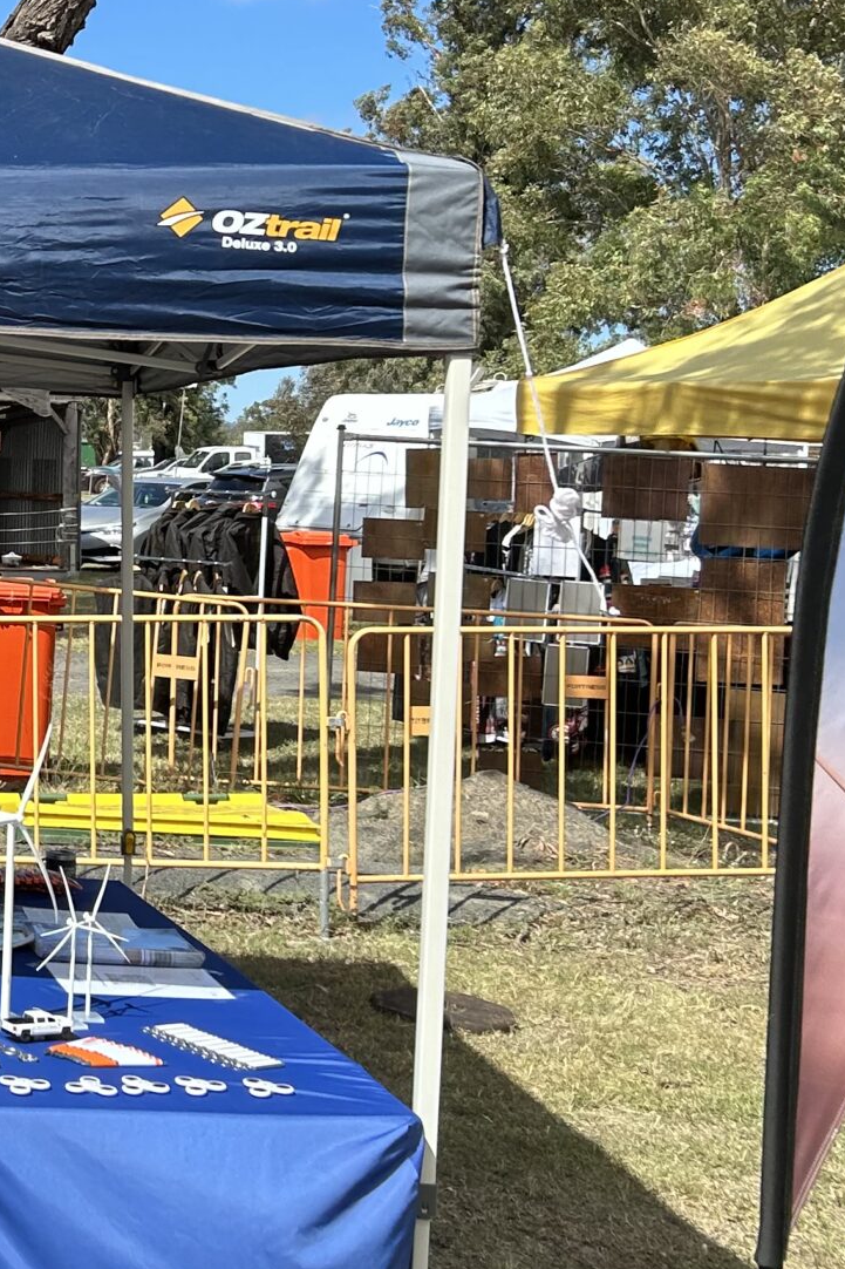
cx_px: -360
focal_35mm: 64
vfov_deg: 31.3
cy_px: 456
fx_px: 2254
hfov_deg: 19.1
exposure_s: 1/4274
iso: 50
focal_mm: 5.7
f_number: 1.5
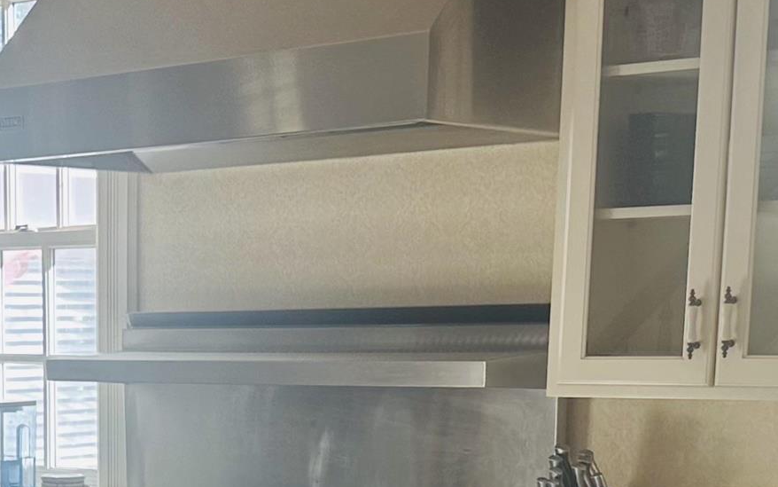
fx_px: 1887
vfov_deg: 14.0
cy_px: 683
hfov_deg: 22.7
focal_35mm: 89
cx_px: 70
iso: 80
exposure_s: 1/120
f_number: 1.78
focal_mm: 6.86
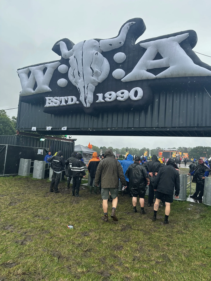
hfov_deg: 56.8
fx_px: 195
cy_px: 140
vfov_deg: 71.6
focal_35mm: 24
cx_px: 106
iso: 80
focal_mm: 6.86
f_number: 1.78
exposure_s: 1/1256
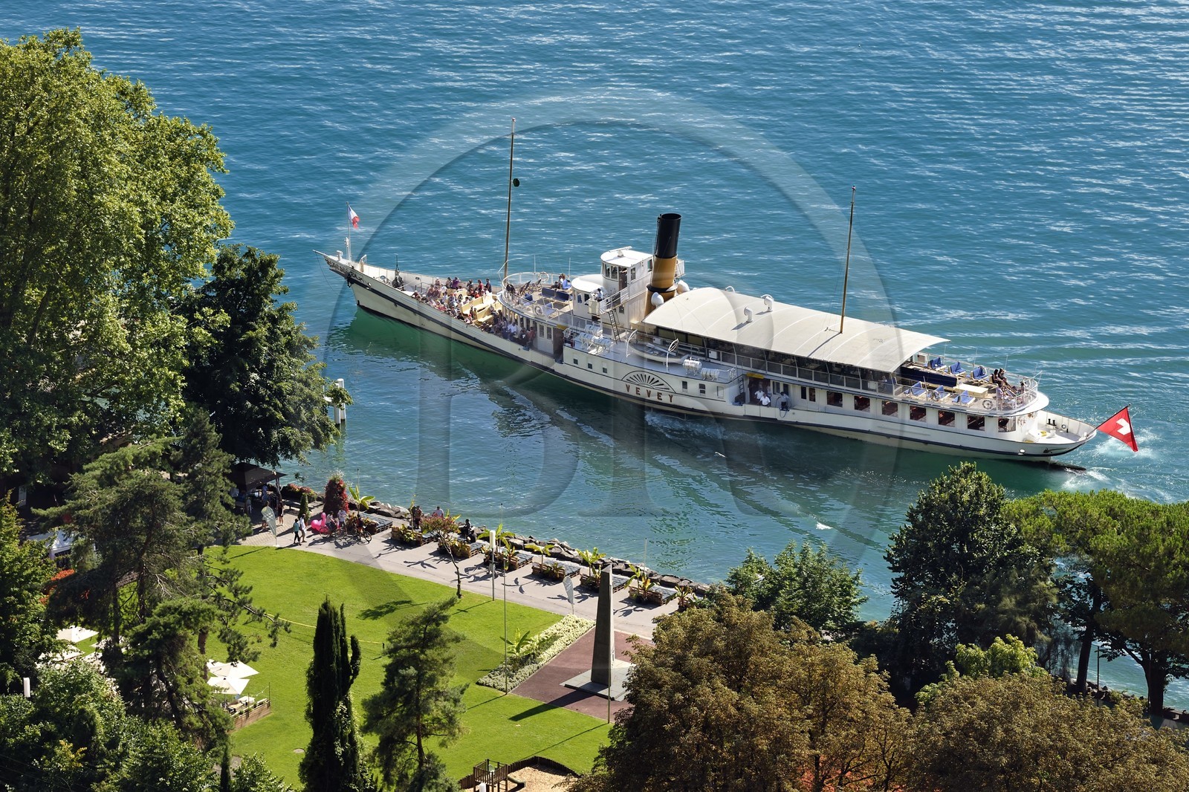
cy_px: 396
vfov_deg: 9.1
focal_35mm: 150
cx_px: 594
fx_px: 4953
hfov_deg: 13.7
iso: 200
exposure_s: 1/320
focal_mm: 150
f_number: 9
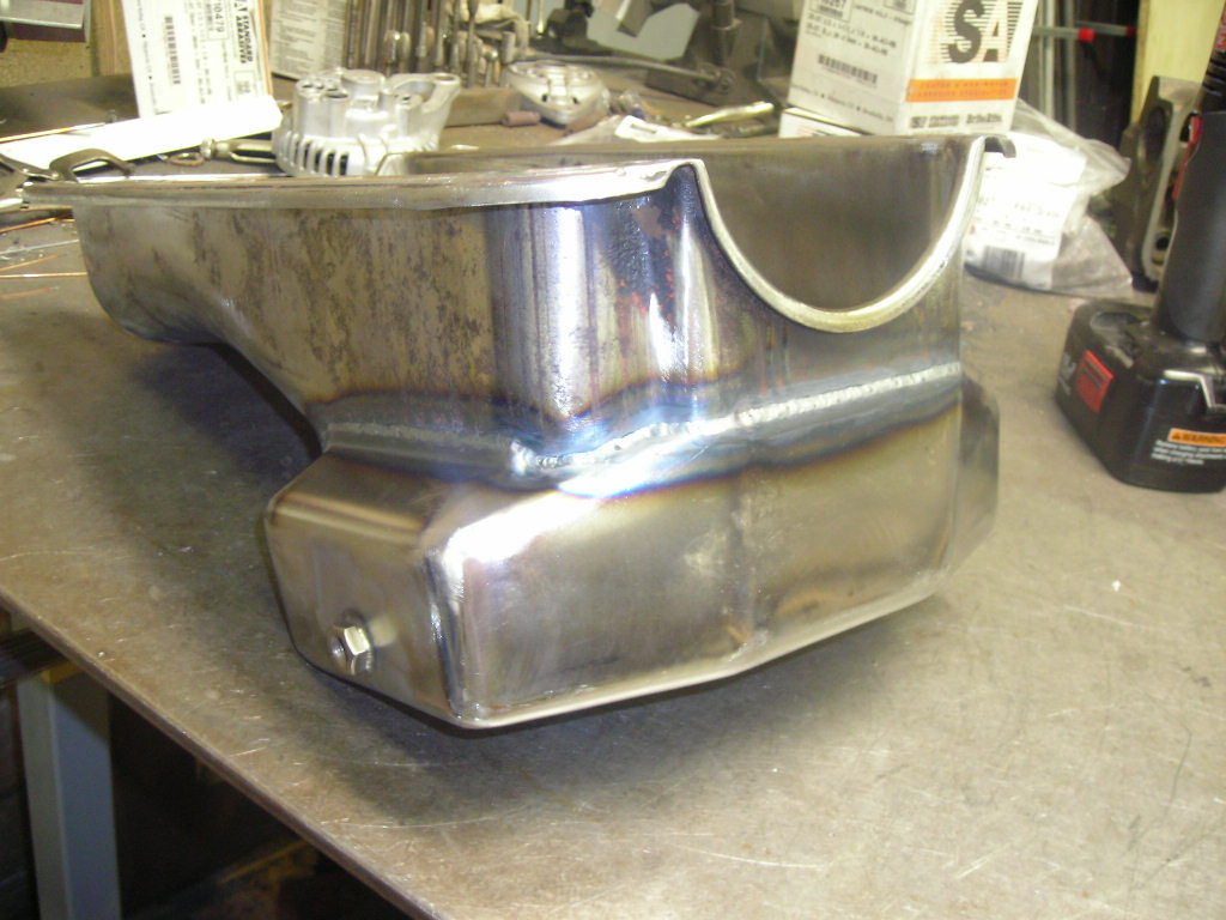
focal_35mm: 38
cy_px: 460
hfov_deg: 49.0
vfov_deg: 37.7
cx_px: 613
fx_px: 1346
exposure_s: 1/4.1
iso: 170
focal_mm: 6.3
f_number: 3.2
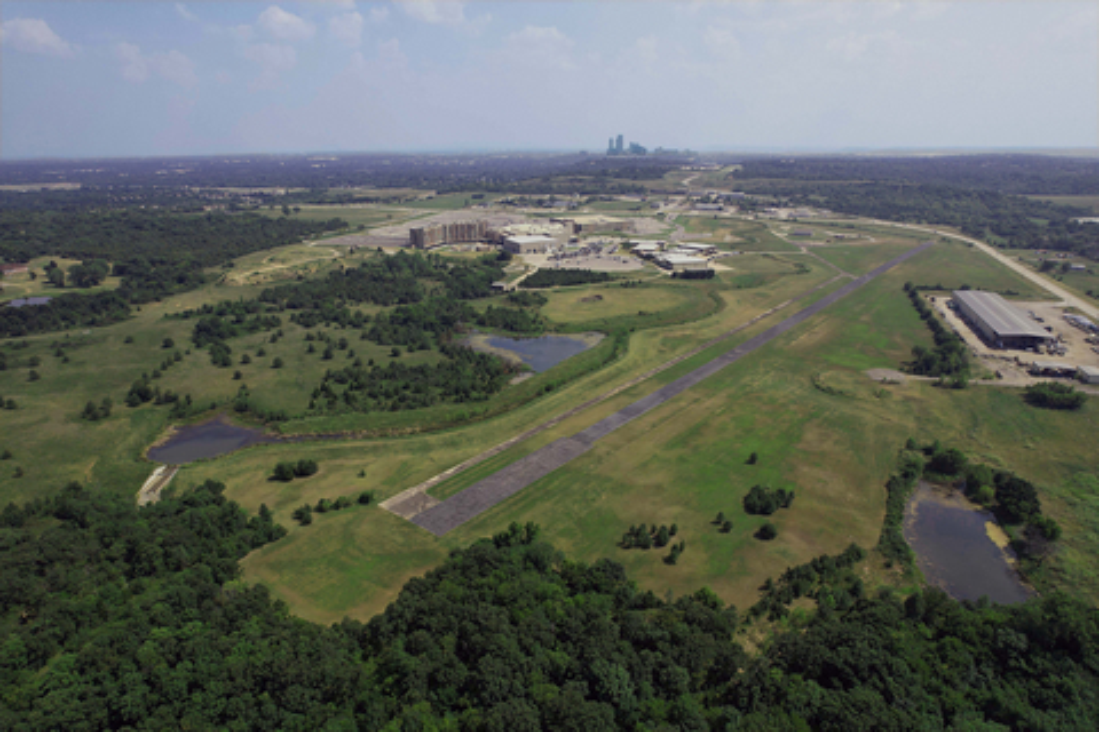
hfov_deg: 78.6
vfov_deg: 57.2
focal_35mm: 22
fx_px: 672
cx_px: 550
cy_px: 366
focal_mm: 8.38
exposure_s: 1/640
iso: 110
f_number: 2.8
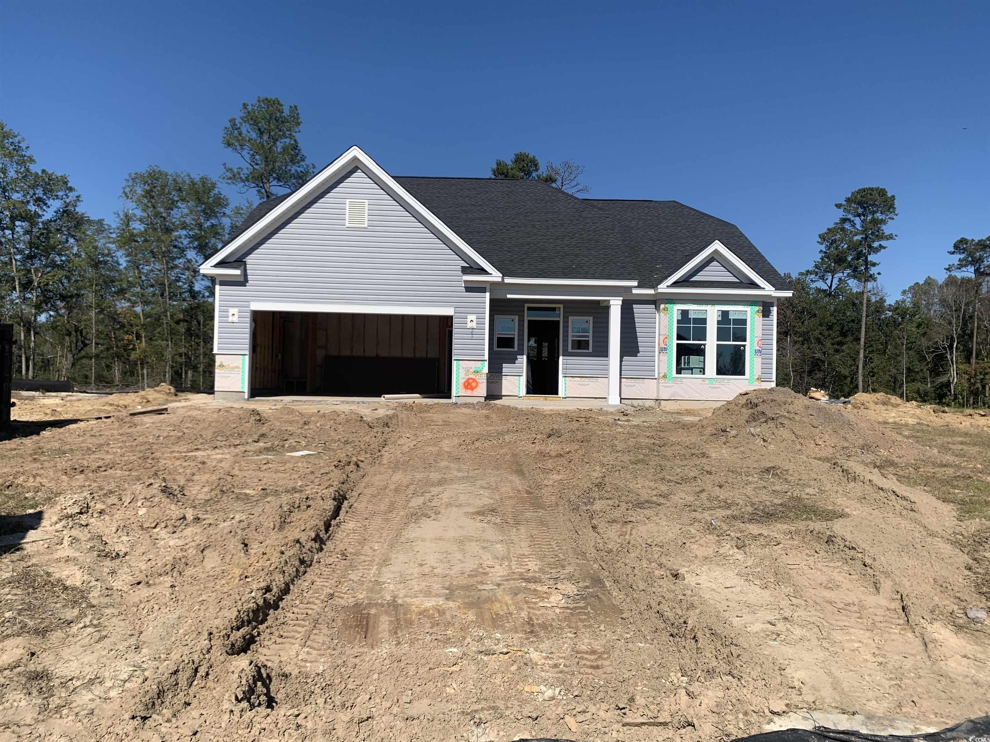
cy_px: 371
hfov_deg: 67.3
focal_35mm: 26
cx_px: 495
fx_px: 744
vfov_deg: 53.1
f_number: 1.8
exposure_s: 1/3788
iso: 25
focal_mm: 4.25
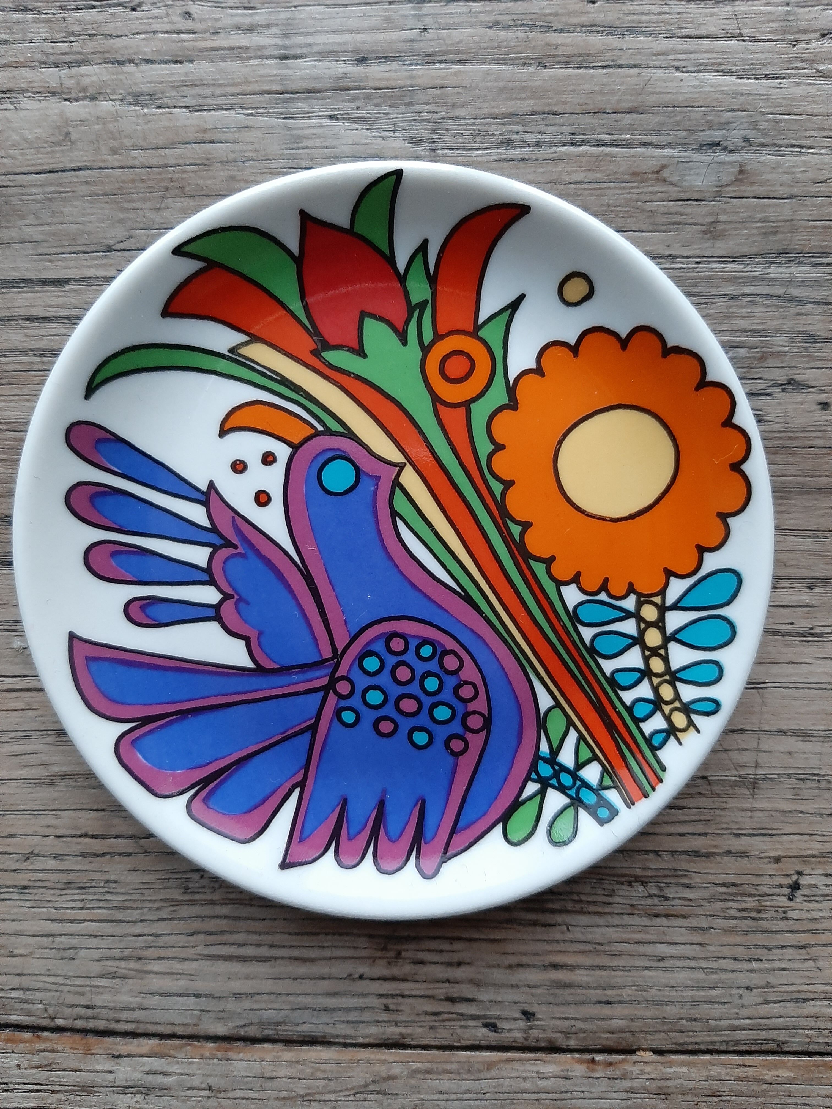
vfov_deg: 67.3
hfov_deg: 53.1
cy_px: 554
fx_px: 833
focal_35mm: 26
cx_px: 416
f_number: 1.7
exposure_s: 1/50
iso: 200
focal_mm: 3.93
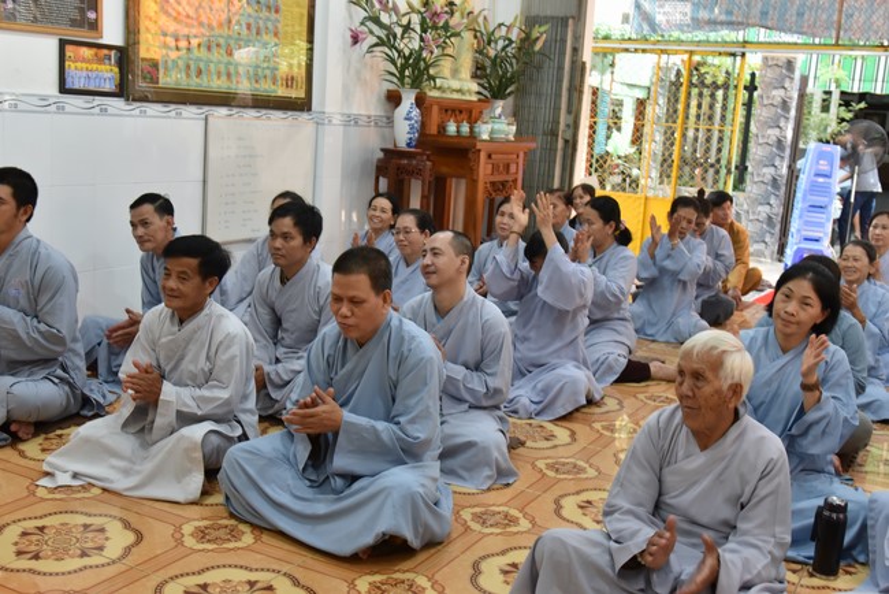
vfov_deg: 33.4
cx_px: 444
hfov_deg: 48.4
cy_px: 297
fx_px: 988
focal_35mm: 40
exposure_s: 1/125
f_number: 5.6
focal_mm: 40
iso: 1600
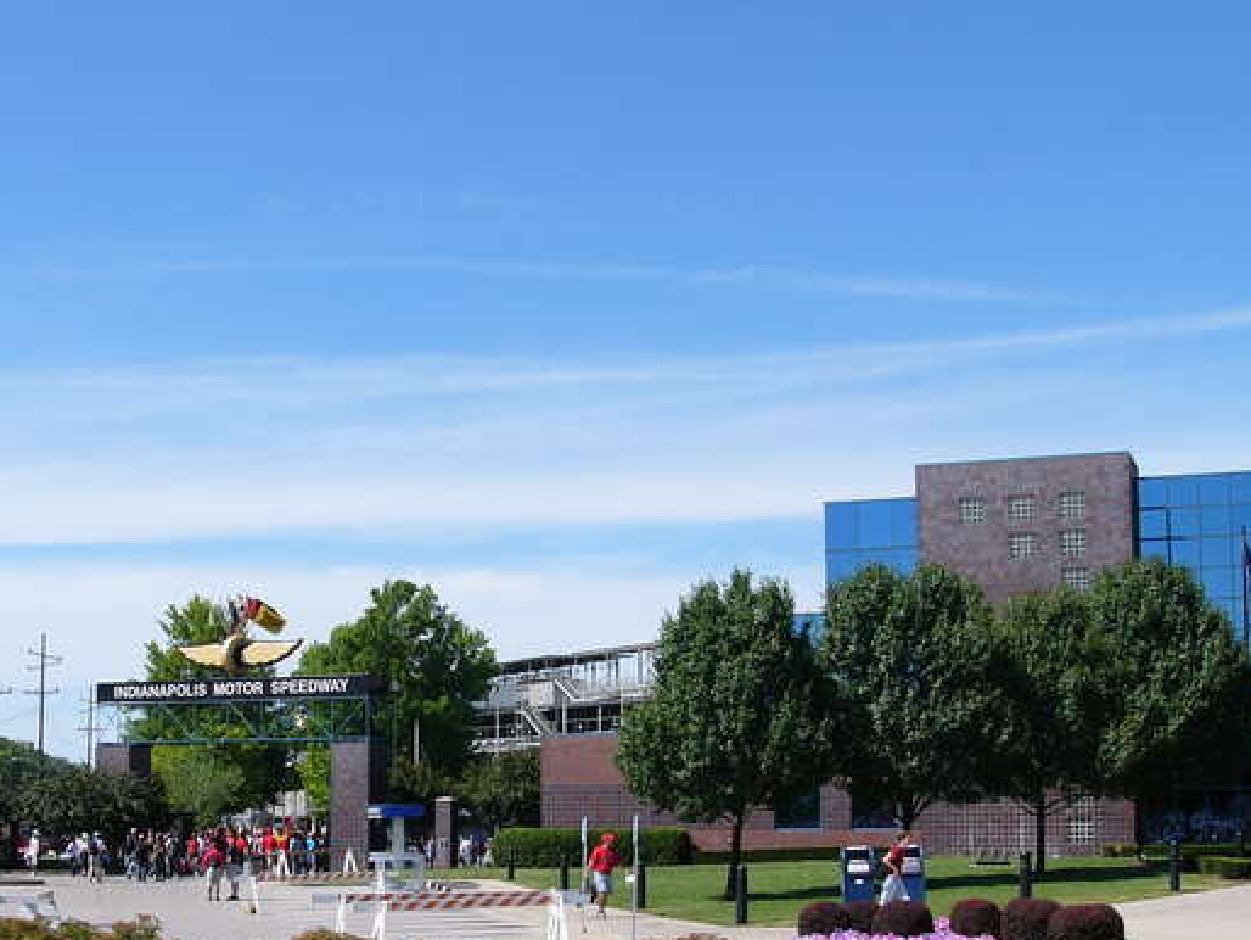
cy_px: 670
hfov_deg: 34.0
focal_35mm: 56
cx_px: 423
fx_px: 2025
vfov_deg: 25.9
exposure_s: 1/500
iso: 50
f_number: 4.6
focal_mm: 6
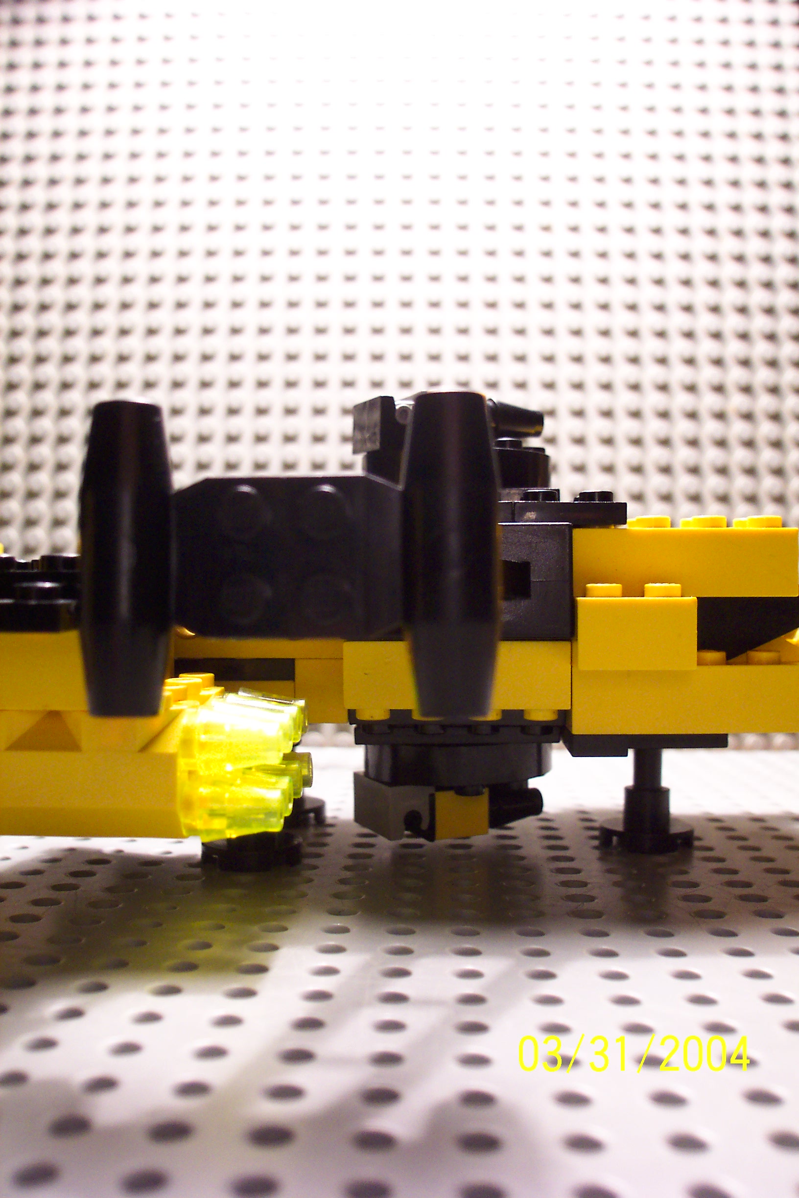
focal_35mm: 35
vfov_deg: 54.4
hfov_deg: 37.9
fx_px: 1165
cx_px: 400
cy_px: 599
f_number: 2.8
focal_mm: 7.5
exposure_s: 1/30
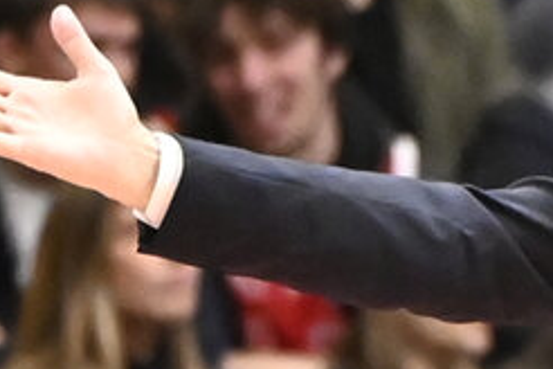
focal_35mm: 1122
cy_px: 300
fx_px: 17234
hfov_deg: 1.8
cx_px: 989
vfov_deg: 1.2
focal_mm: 180
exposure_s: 1/2000
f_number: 2.8
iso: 6400
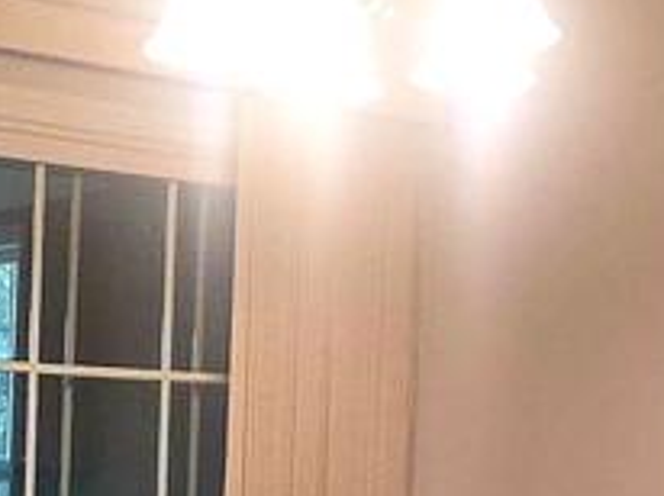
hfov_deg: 21.5
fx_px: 1744
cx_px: 445
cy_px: 470
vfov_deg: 16.0
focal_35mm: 91
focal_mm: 2.2
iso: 200
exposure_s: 1/60.2
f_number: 2.2
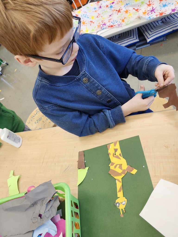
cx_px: 89
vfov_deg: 73.9
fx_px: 158
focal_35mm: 23
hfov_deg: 58.9
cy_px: 118
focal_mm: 5.54
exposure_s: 1/120
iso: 160
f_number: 1.8
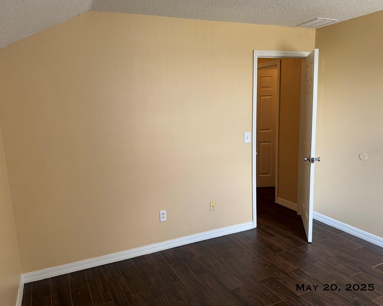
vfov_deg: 54.9
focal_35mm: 26
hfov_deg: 66.0
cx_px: 182
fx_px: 295
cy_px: 150
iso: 160
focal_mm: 6.76
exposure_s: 1/120
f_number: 1.78
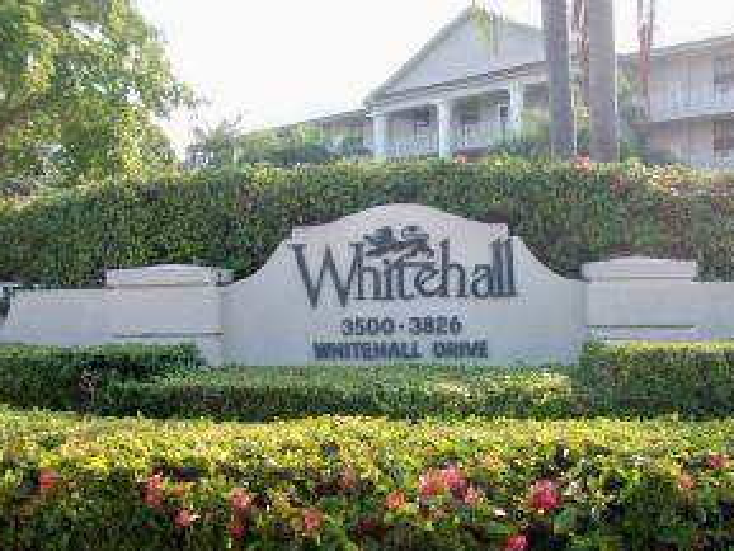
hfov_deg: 39.9
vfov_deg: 30.8
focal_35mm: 47
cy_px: 340
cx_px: 488
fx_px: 997
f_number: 2.8
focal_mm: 5.7
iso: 64
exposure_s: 1/265
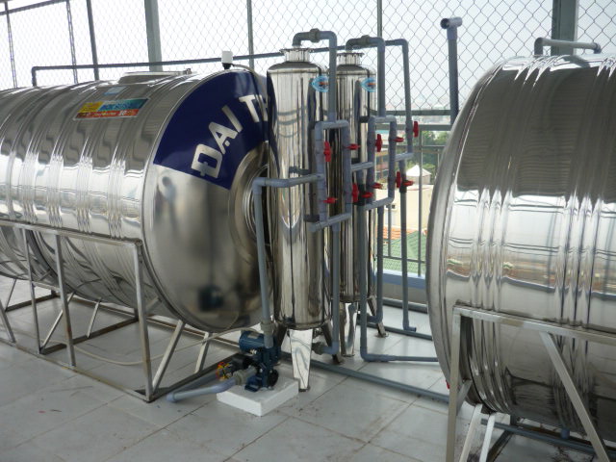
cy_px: 231
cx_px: 308
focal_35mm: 33
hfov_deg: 55.4
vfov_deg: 42.9
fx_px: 587
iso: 100
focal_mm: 5.5
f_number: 2.8
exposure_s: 1/800
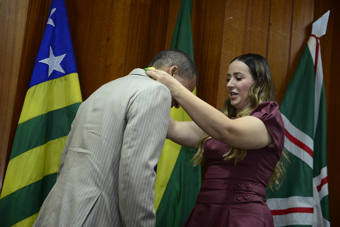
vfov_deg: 19.5
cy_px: 114
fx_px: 661
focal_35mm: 70
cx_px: 170
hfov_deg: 28.8
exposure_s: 1/125
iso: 1600
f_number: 2.8
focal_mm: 70
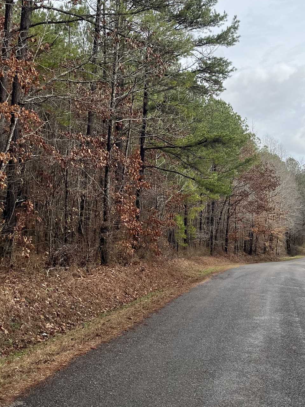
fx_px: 552
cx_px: 168
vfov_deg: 40.3
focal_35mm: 47
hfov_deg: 30.9
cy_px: 170
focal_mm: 5.1
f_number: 1.6
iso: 50
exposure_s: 1/2410
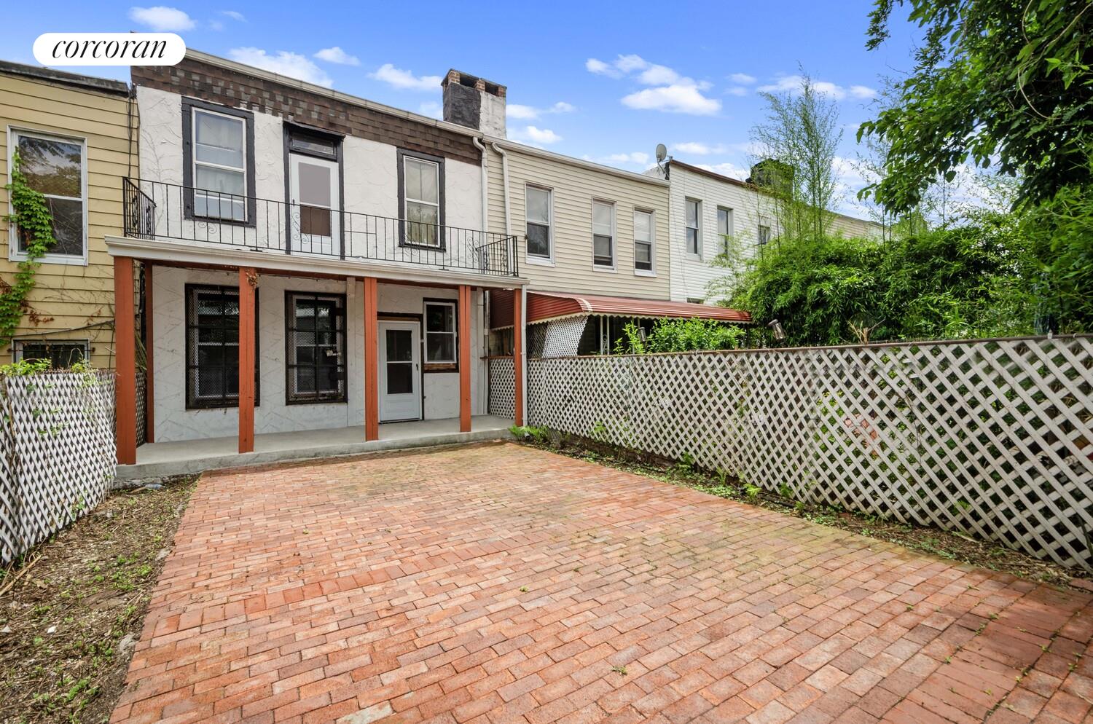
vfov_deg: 77.1
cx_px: 546
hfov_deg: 100.5
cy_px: 362
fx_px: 455
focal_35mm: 15
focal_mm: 10
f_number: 9
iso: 100
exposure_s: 1/125
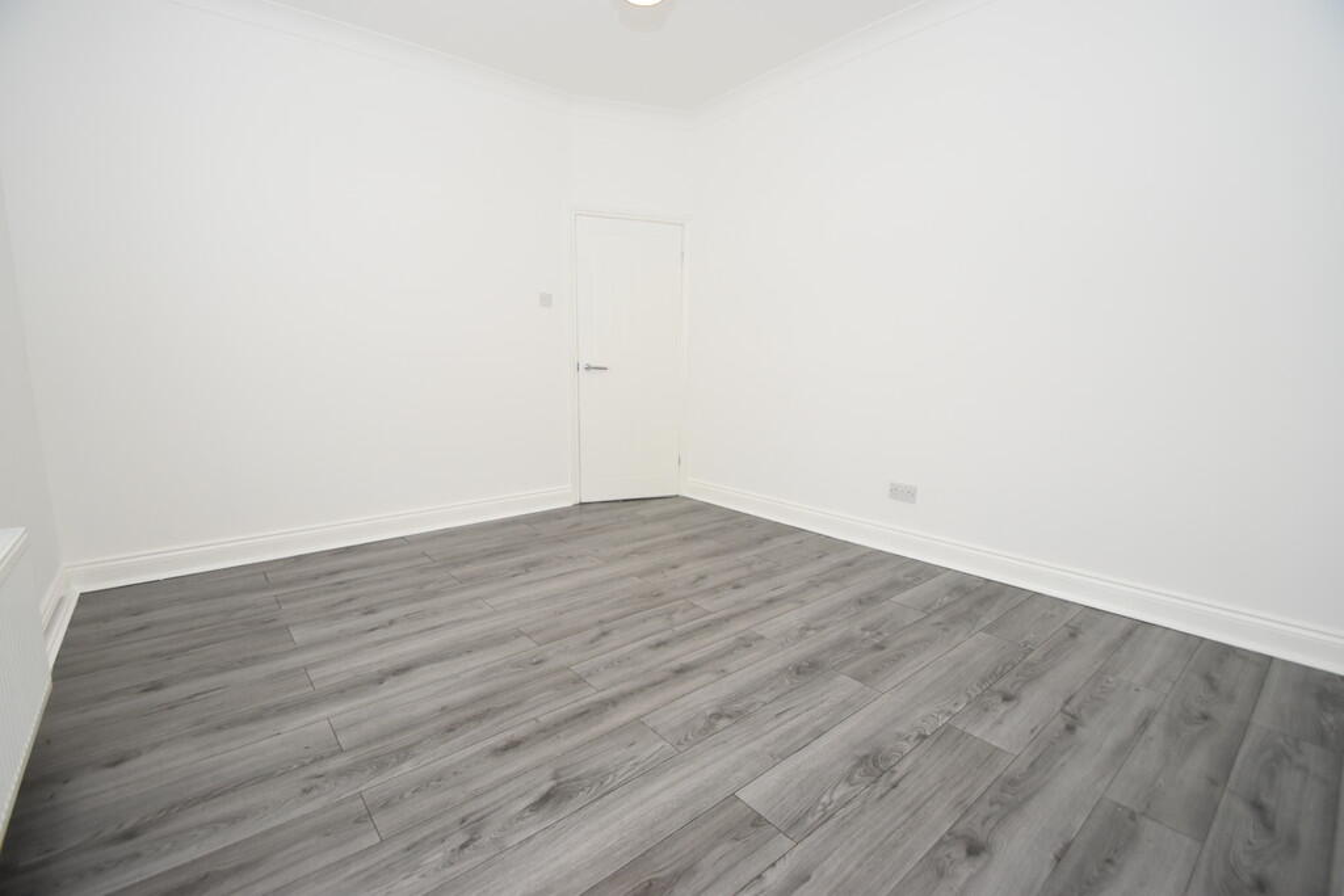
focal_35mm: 15
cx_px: 672
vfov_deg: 77.3
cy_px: 448
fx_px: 560
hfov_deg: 100.4
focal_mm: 10
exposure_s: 1/100
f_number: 5
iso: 800
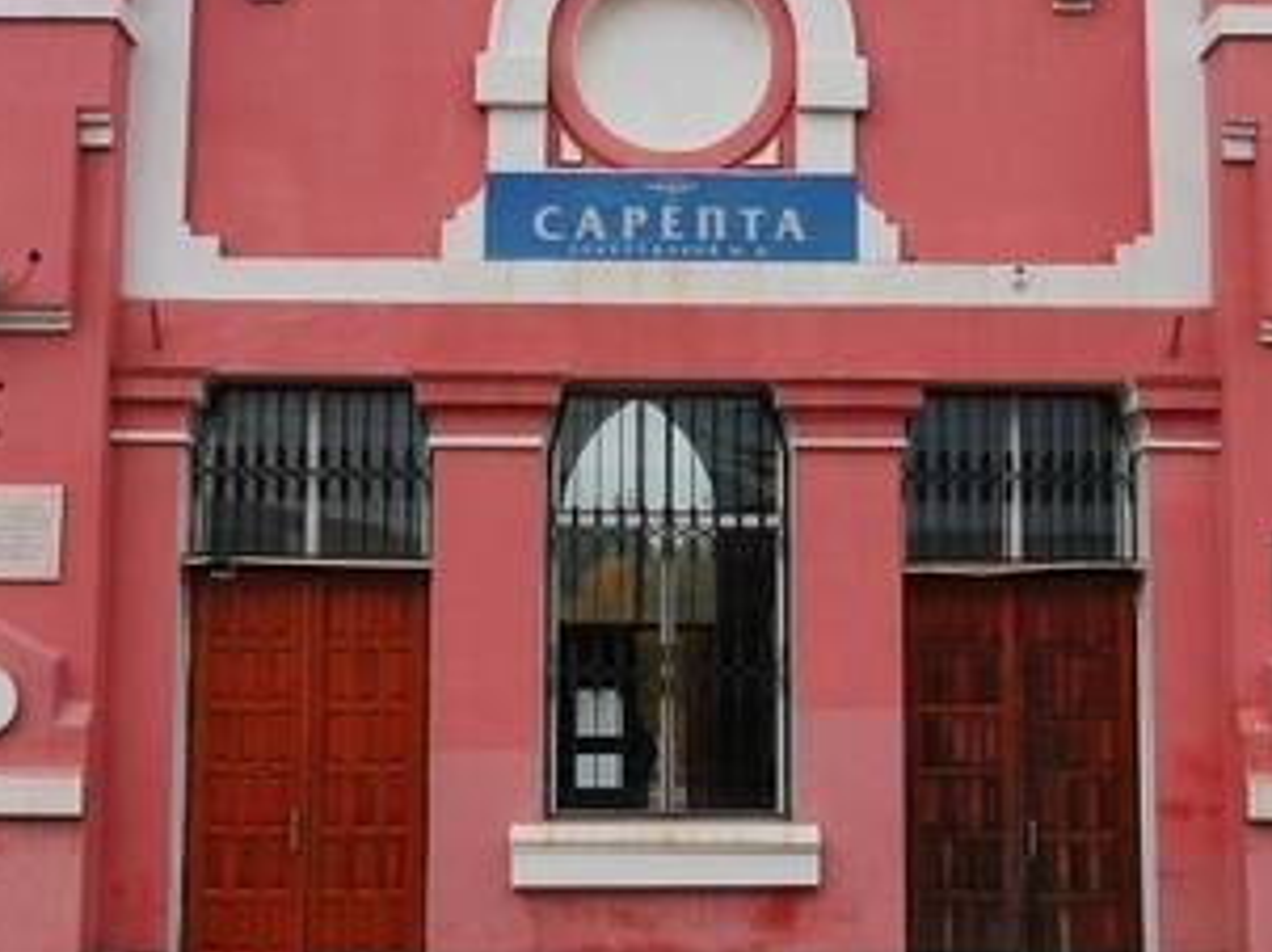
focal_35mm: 51
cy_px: 173
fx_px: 1873
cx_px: 661
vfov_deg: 27.9
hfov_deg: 37.5
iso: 100
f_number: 5.6
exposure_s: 1/320
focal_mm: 14
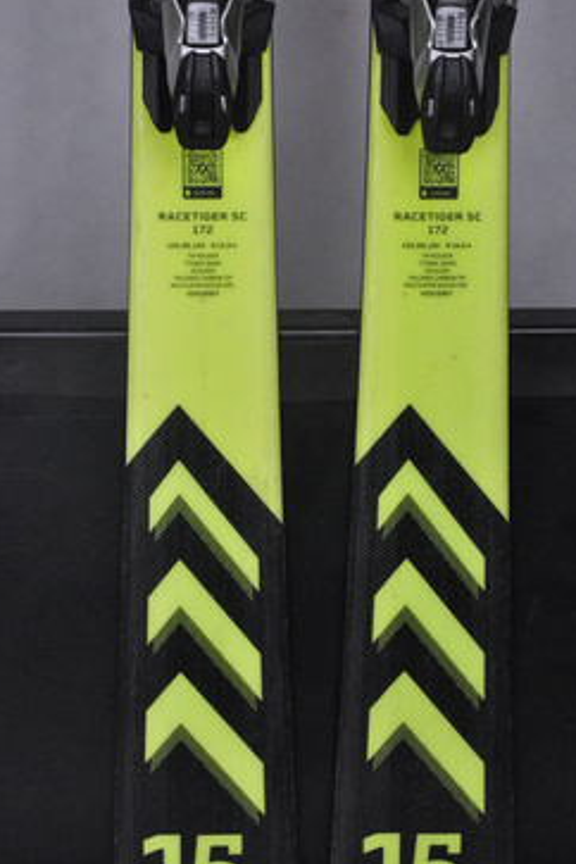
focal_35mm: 130
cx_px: 318
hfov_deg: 10.5
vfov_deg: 15.8
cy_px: 412
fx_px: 3120
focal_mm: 70
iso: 3200
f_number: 9.5
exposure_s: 1/125
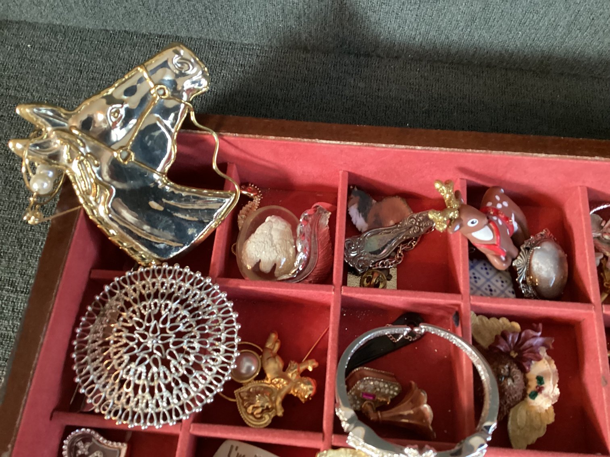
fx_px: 546
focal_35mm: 31
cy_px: 228
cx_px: 305
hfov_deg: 58.3
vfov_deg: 45.4
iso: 400
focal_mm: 3.3
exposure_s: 1/33
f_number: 2.4
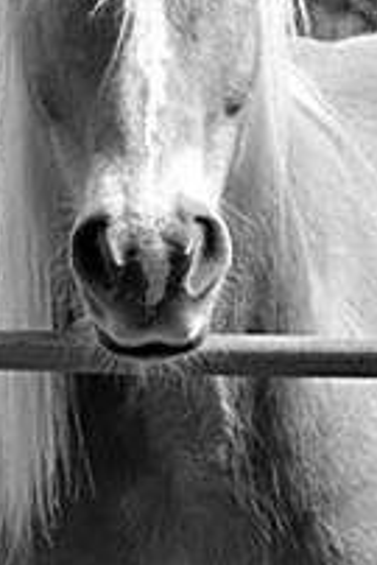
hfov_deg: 0.8
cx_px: 187
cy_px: 610
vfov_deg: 1.2
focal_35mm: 1735
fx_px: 27205
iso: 500
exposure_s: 1/320
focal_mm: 200
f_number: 10
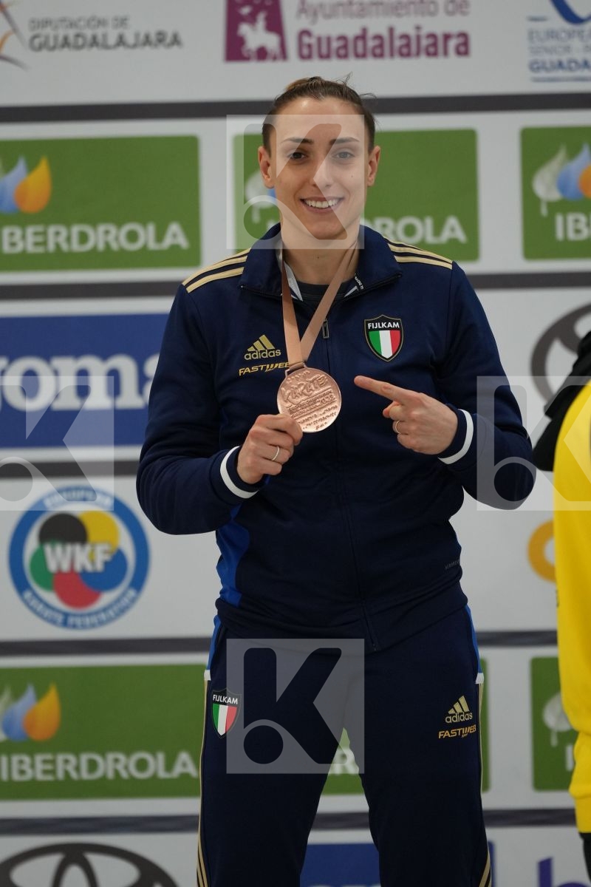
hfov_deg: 4.6
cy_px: 444
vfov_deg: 6.9
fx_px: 7387
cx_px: 296
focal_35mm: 300
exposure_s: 1/500
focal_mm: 200
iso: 1600
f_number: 2.8
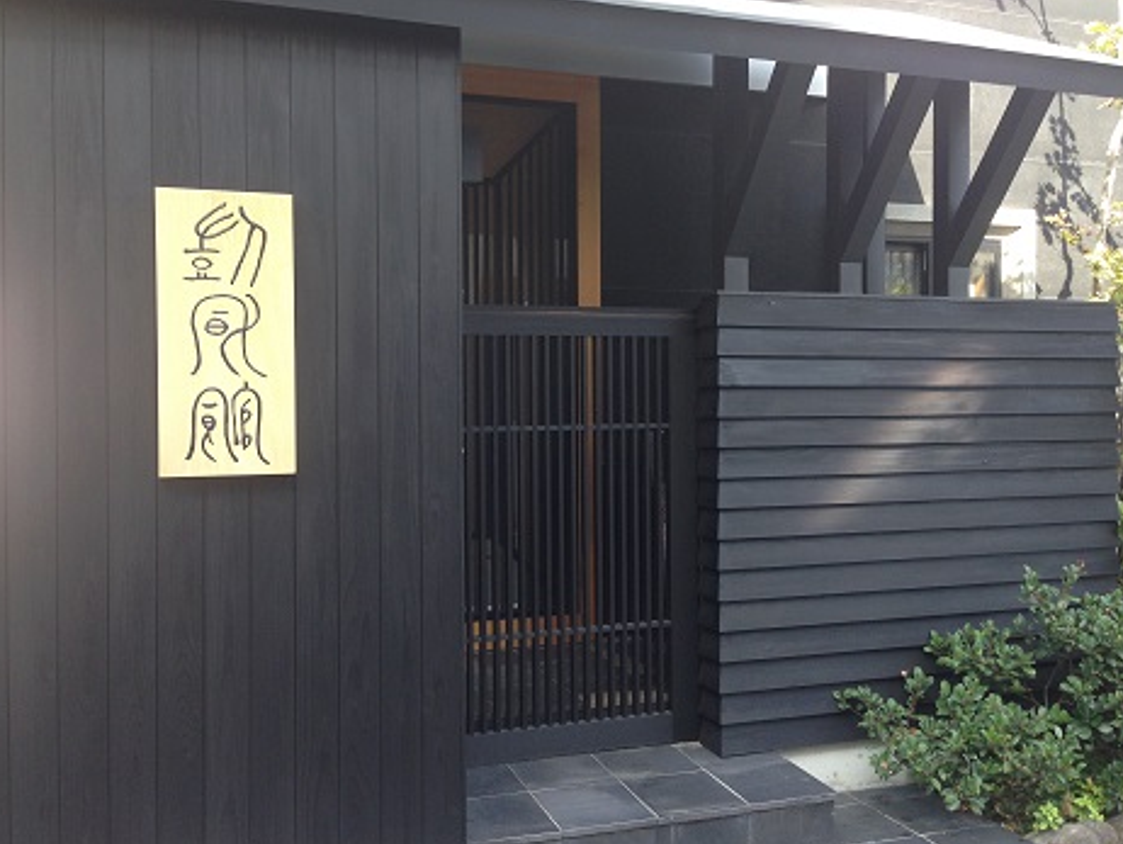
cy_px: 406
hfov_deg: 52.6
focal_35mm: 35
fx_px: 1136
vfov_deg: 40.7
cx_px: 544
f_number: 2.4
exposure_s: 1/120
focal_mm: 4.12
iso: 50
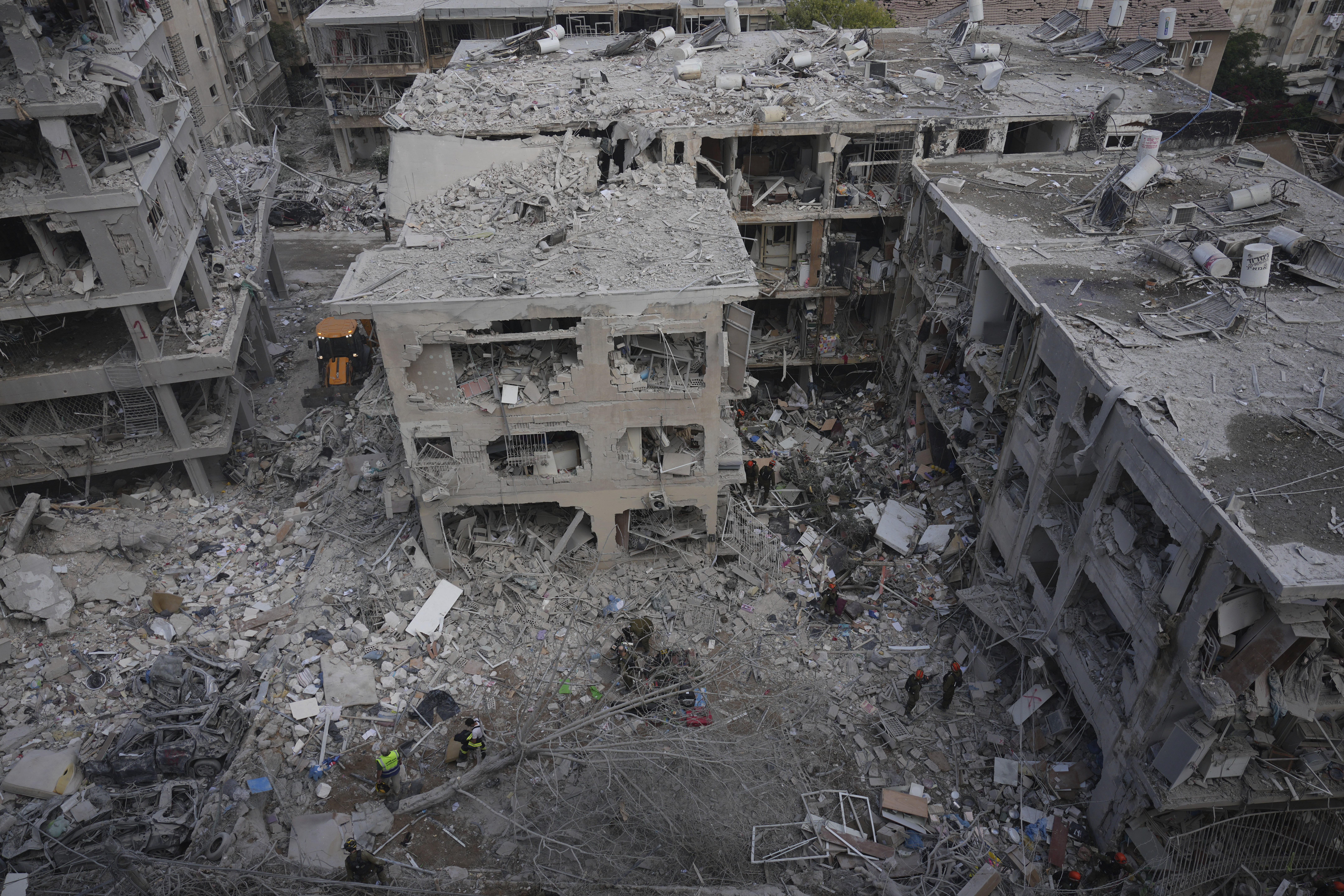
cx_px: 672
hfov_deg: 73.7
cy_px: 448
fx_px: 896
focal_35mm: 24
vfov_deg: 53.1
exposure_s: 1/2000
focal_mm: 24
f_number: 2.8
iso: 200
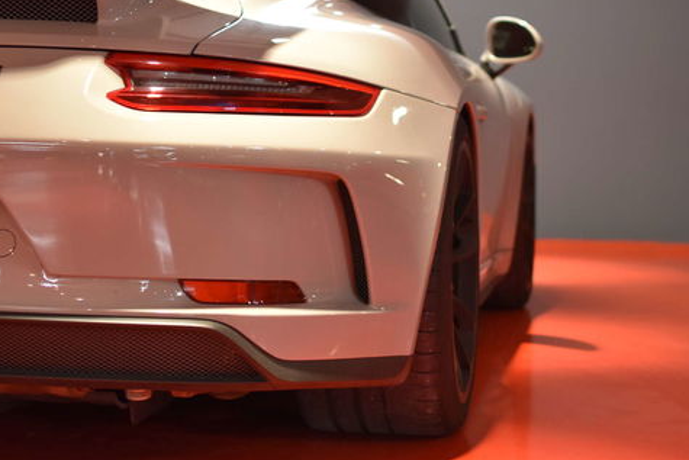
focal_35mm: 85
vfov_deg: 16.1
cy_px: 125
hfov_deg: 23.9
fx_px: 1624
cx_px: 255
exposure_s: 1/60
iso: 800
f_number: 2.2
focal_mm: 35
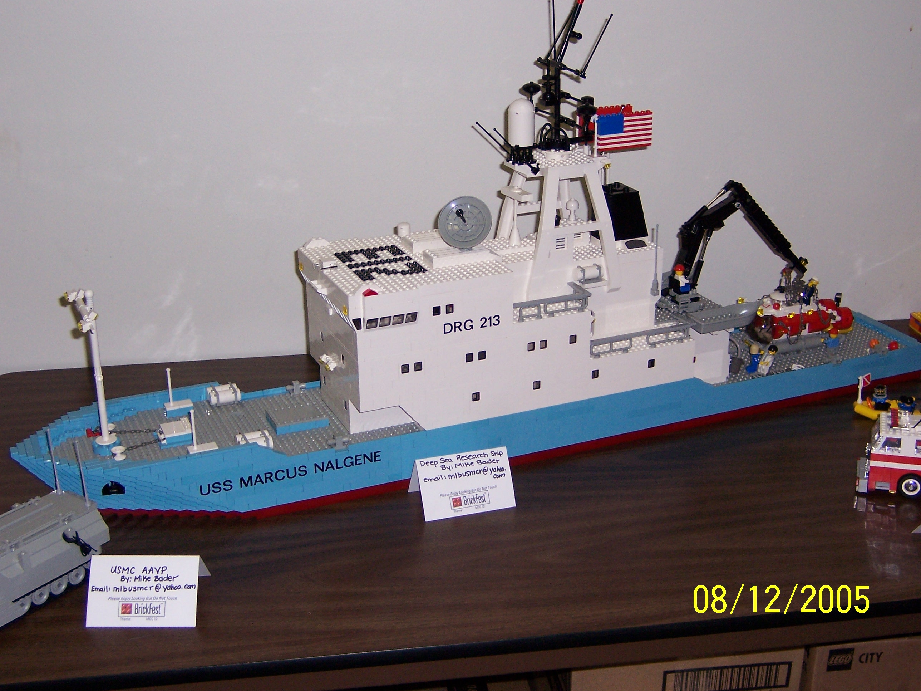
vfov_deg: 29.7
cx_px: 460
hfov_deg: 38.9
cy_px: 346
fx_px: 1304
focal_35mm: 49
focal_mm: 8.2
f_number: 3.4
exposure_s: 1/60
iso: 140
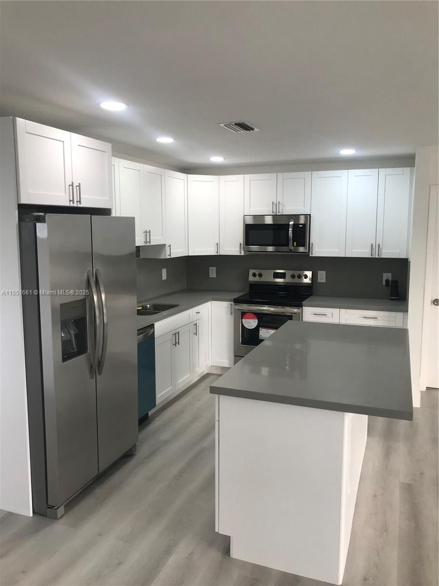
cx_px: 220
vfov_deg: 63.4
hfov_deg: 49.7
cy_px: 293
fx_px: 473
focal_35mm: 28
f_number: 1.8
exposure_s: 1/120
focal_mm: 3.99
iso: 40
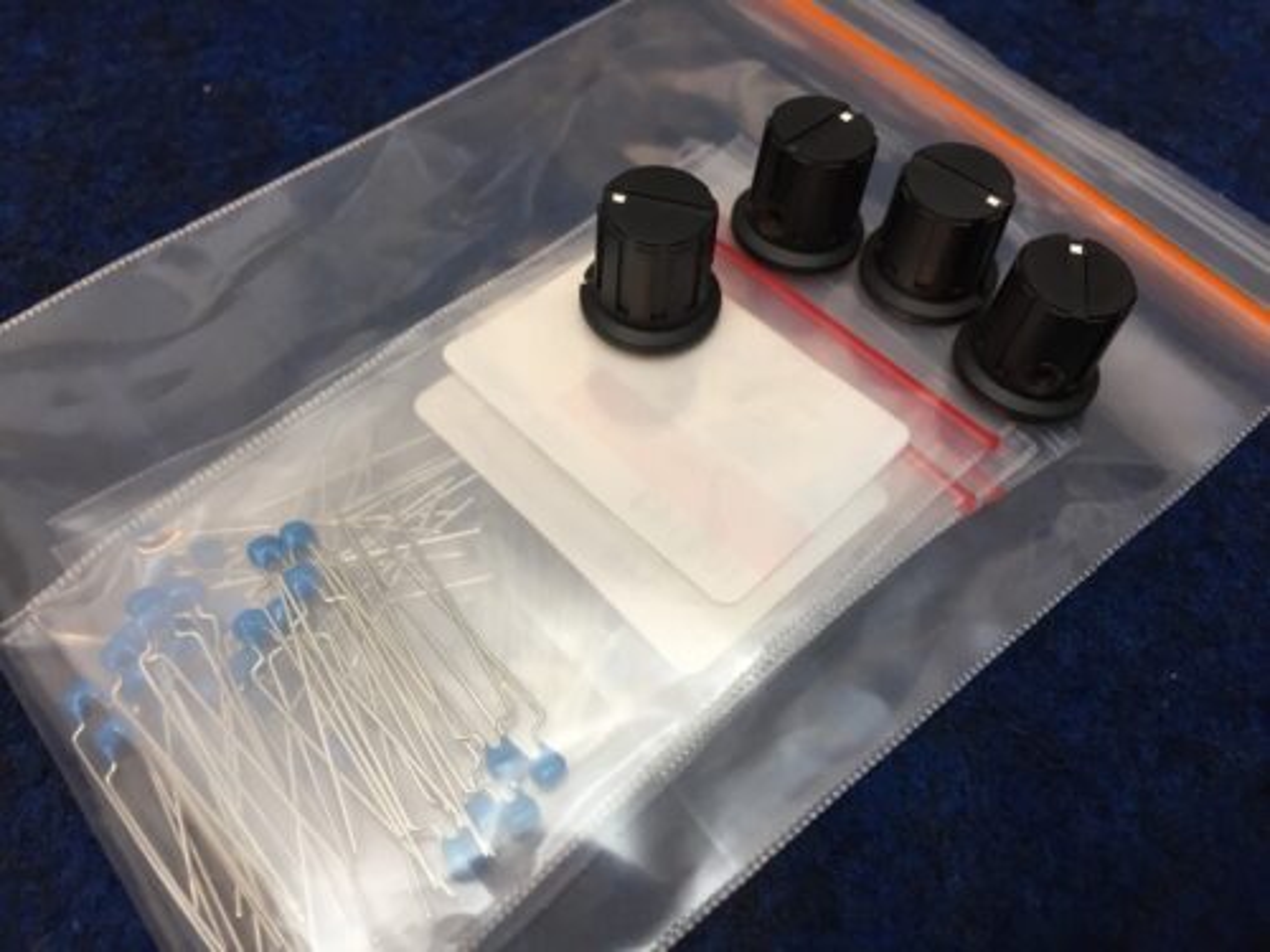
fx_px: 1064
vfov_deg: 48.2
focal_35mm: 29
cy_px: 476
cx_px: 635
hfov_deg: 61.7
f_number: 2.2
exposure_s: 1/33
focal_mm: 4.15
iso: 50
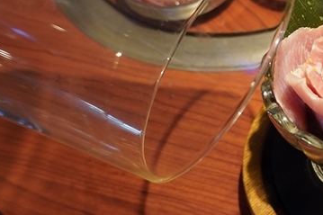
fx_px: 637
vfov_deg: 19.1
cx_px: 342
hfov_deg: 26.5
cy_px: 67
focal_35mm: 71
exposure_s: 1/25
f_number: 4
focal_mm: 20
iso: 1000
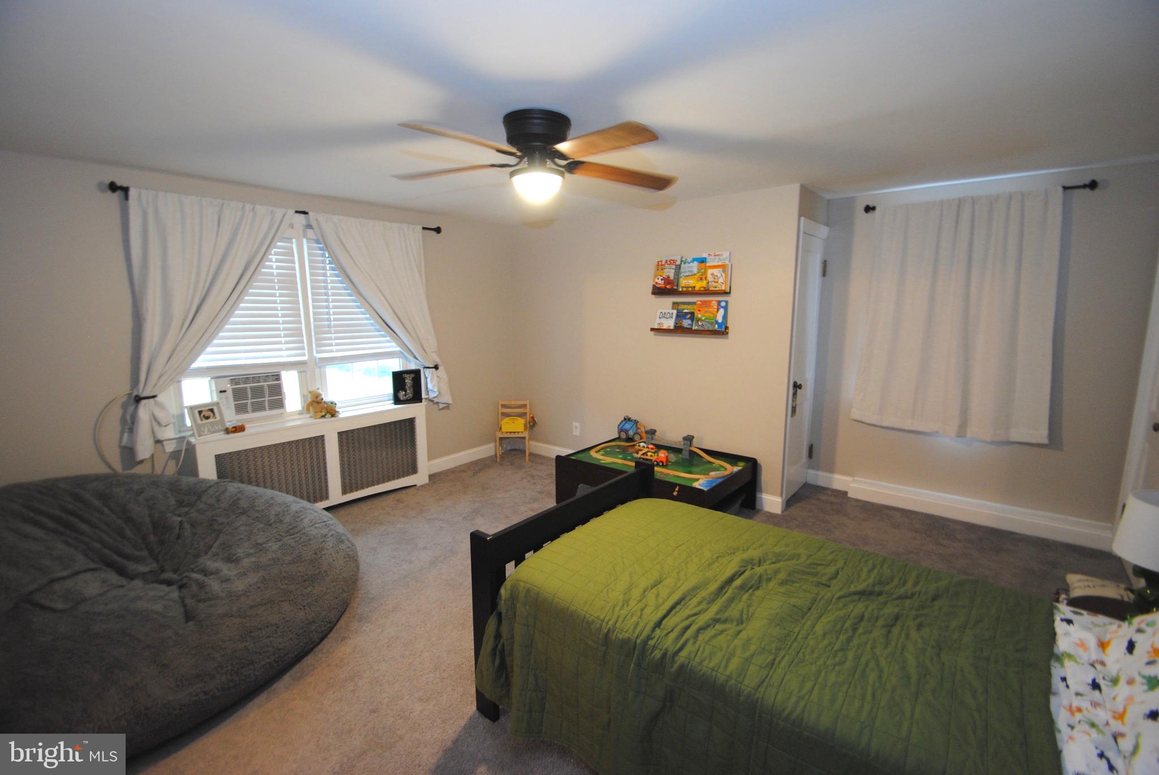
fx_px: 483
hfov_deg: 100.3
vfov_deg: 77.5
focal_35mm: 15
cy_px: 388
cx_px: 580
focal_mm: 10
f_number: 3.5
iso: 400
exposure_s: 1/8
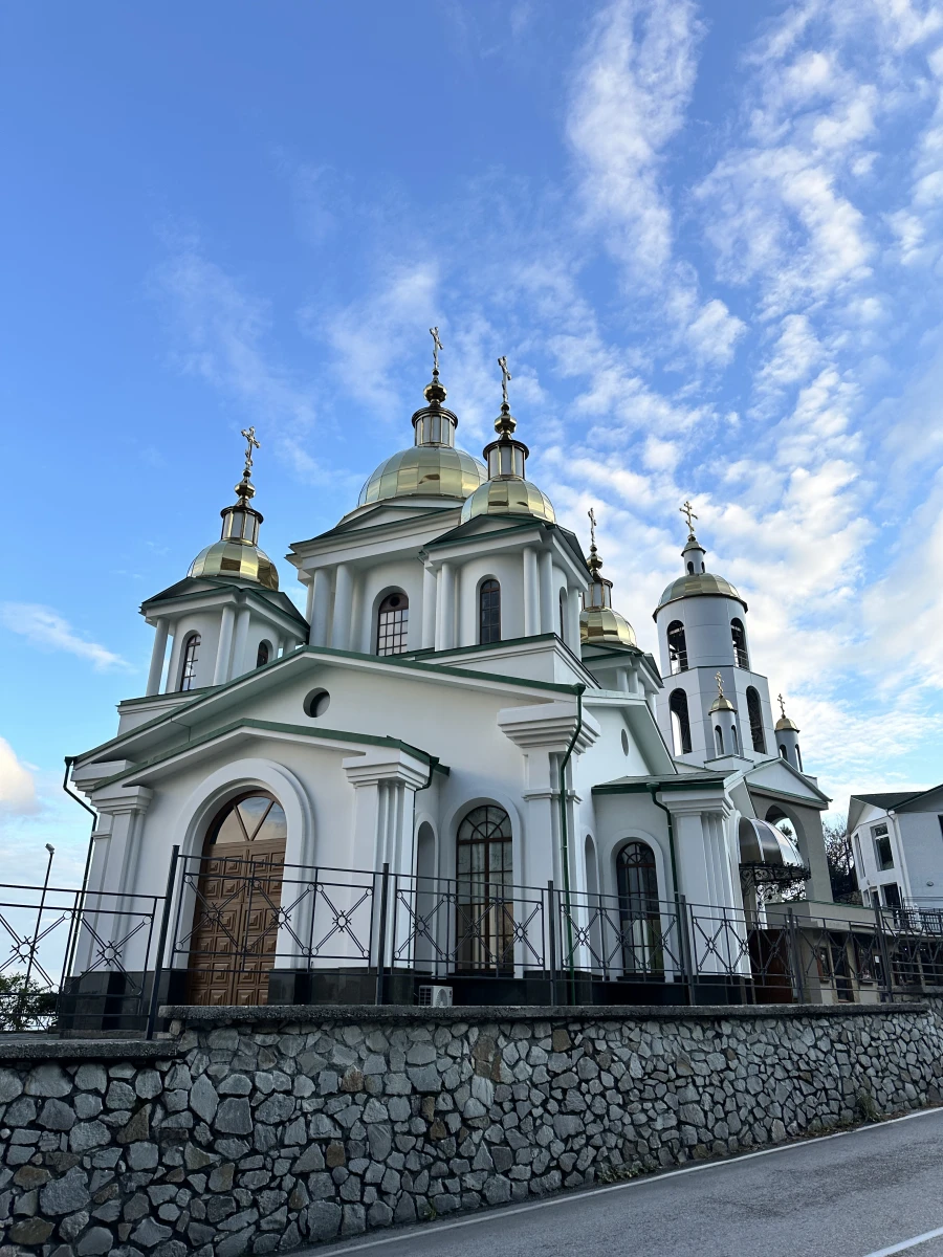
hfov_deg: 56.8
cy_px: 628
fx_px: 872
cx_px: 472
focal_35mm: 24
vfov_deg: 71.6
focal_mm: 6.86
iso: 80
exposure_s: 1/1212
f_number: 1.78
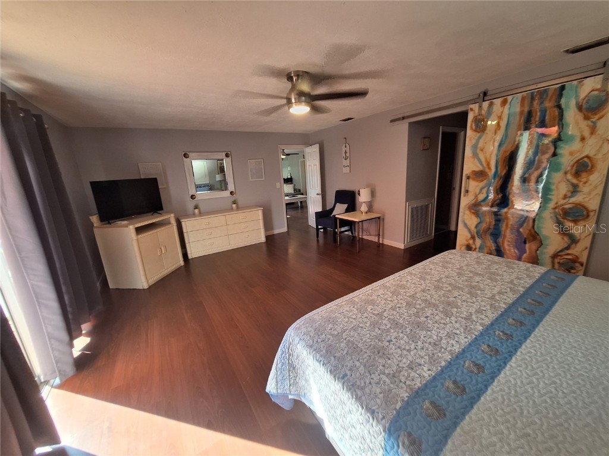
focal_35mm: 13
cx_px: 304
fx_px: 229
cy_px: 228
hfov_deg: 106.2
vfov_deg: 89.9
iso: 64
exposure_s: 1/40
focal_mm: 1.74
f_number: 2.2
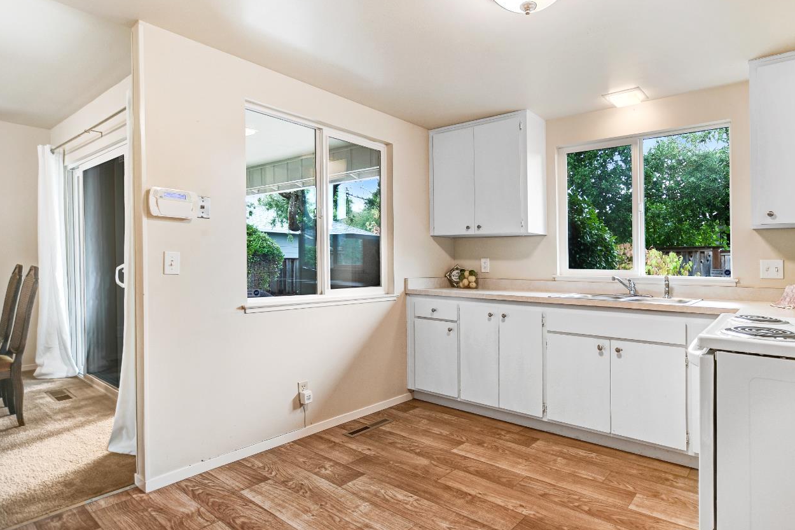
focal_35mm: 18
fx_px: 397
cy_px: 238
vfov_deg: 67.2
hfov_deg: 89.2
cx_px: 464
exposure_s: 1/30
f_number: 3.5
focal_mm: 10
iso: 100
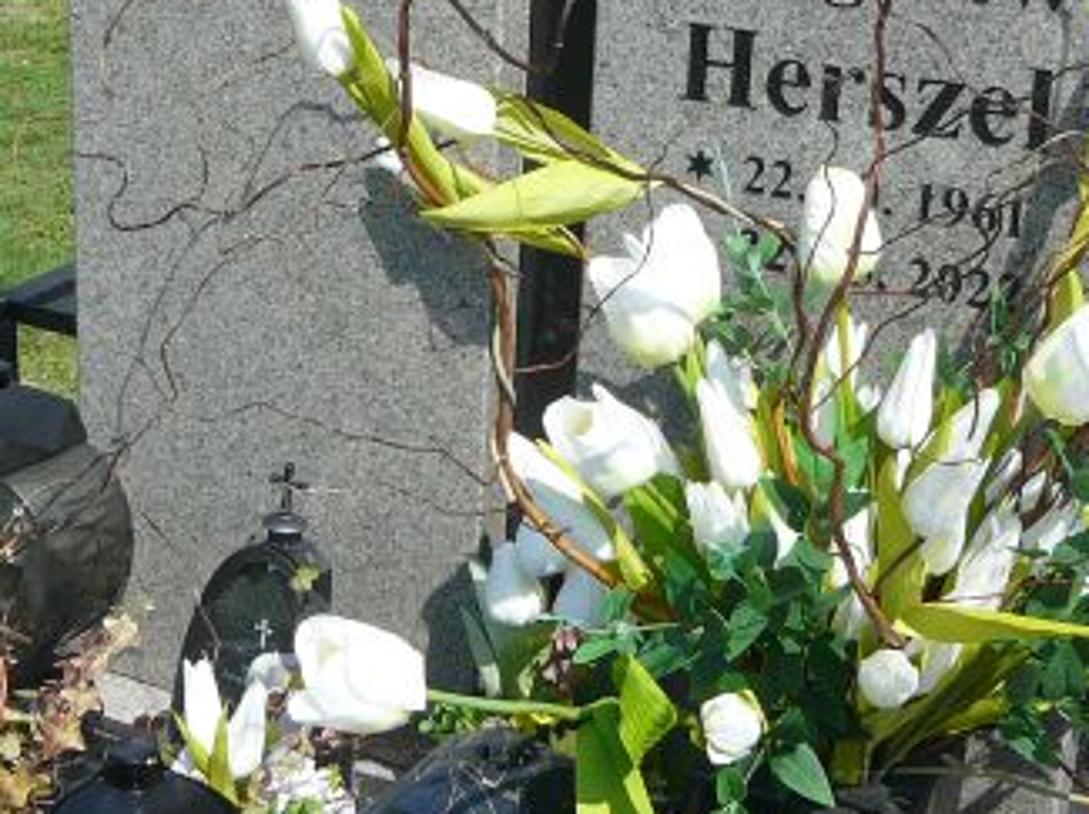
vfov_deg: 21.2
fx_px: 2168
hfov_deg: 28.0
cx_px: 375
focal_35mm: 69
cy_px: 325
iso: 80
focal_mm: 5.2
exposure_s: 1/400
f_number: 5
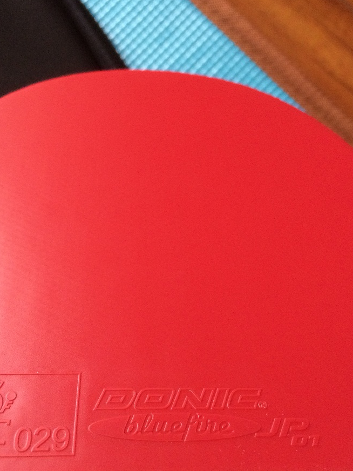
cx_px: 169
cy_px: 235
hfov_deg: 37.7
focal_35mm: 38
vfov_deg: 49.0
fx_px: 517
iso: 320
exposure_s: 1/30
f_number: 2.2
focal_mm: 4.15
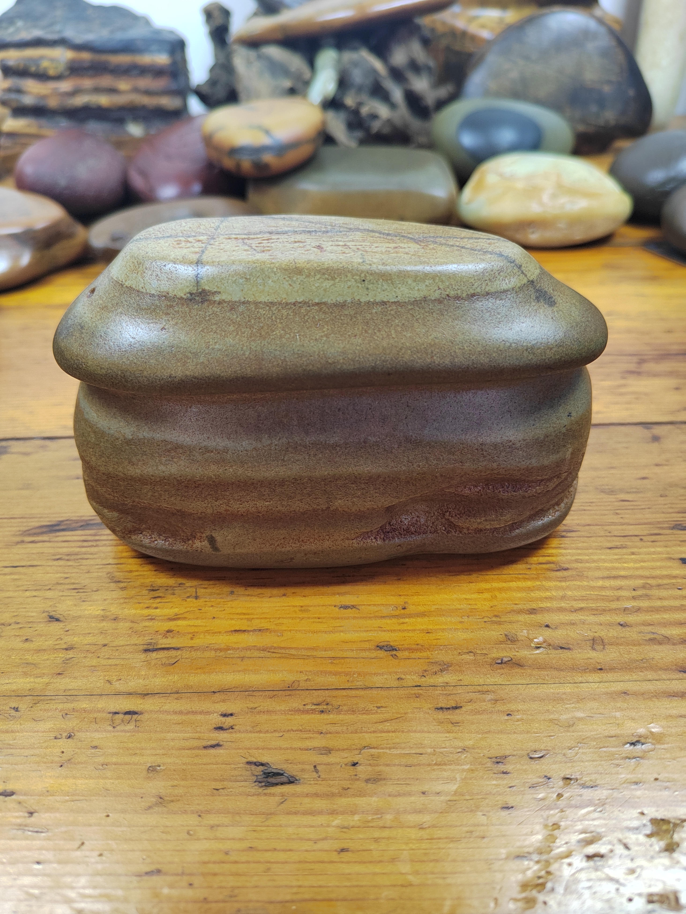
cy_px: 457
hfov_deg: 58.9
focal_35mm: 23
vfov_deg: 73.9
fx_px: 608
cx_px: 343
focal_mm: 5.52
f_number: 1.9
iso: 638
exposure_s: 1/100
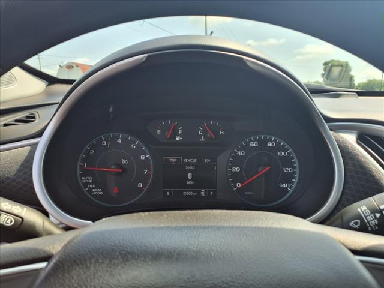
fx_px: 300
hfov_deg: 65.3
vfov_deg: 51.4
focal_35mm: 27
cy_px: 144
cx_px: 192
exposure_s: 1/370
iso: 40
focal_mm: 3.58
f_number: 1.9
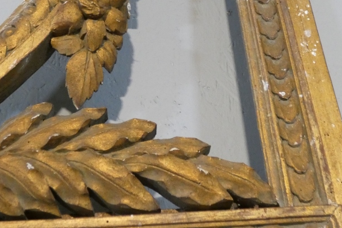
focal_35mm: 56
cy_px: 9
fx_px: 532
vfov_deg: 23.3
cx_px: 169
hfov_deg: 35.6
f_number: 3.4
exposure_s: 1/125
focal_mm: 5.8
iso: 1000
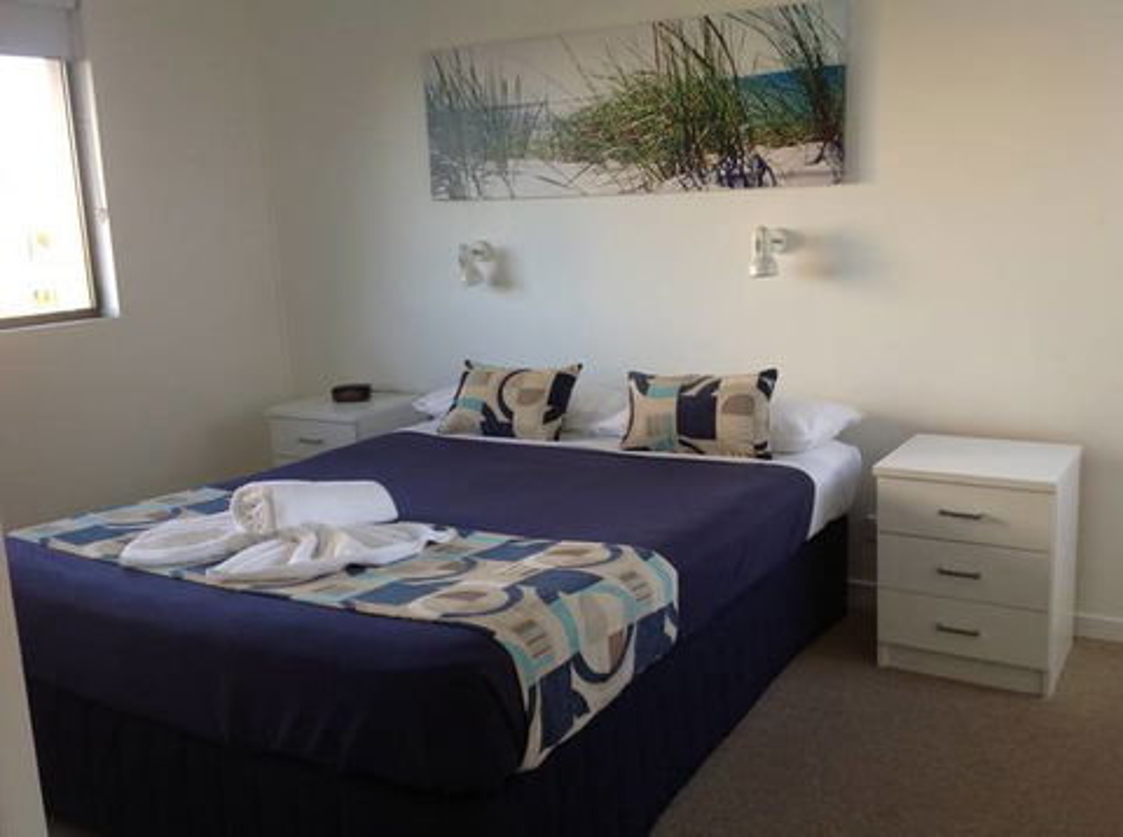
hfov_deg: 52.7
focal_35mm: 35
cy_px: 418
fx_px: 1133
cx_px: 562
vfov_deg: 40.6
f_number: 2.4
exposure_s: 1/40
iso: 64
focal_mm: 4.28
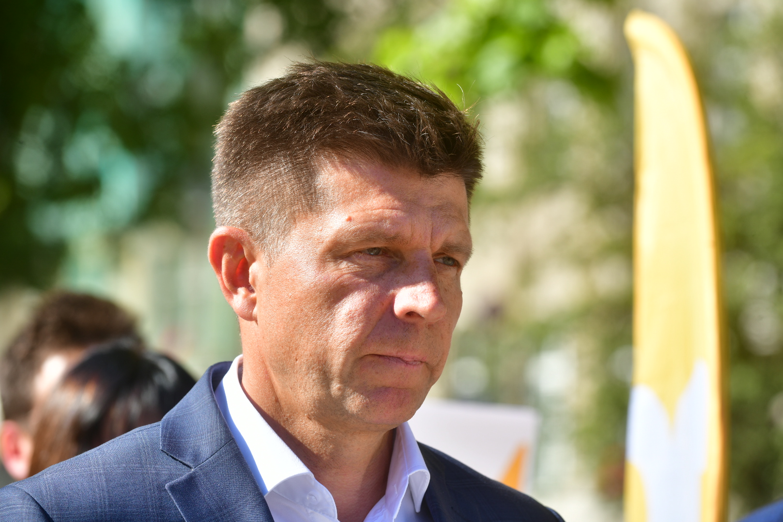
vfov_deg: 8.1
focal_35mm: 170
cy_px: 261
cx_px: 392
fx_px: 3697
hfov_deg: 12.1
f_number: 7.1
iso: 100
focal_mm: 170
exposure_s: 1/250
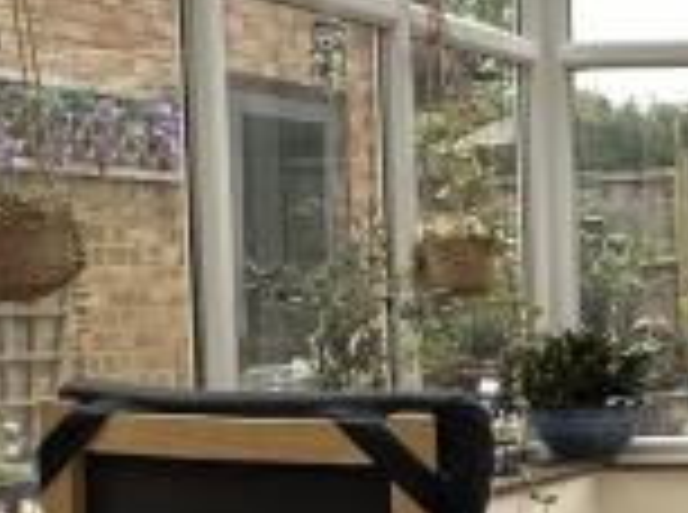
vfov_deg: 15.6
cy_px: 338
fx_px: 1864
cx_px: 1322
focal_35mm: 94
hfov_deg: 16.6
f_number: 2.2
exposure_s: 1/394
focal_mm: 2.22
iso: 40
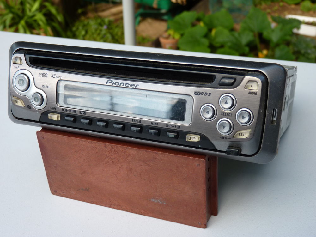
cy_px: 118
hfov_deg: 38.9
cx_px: 158
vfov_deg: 29.7
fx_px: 447
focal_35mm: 49
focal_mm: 8.7
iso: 80
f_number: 3.6
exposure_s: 1/125
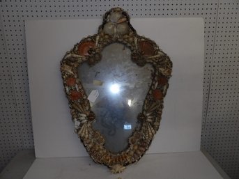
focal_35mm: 24
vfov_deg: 56.8
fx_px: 166
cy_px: 90
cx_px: 120
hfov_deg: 71.6
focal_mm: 4.3
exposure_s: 1/60
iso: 100
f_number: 2.8
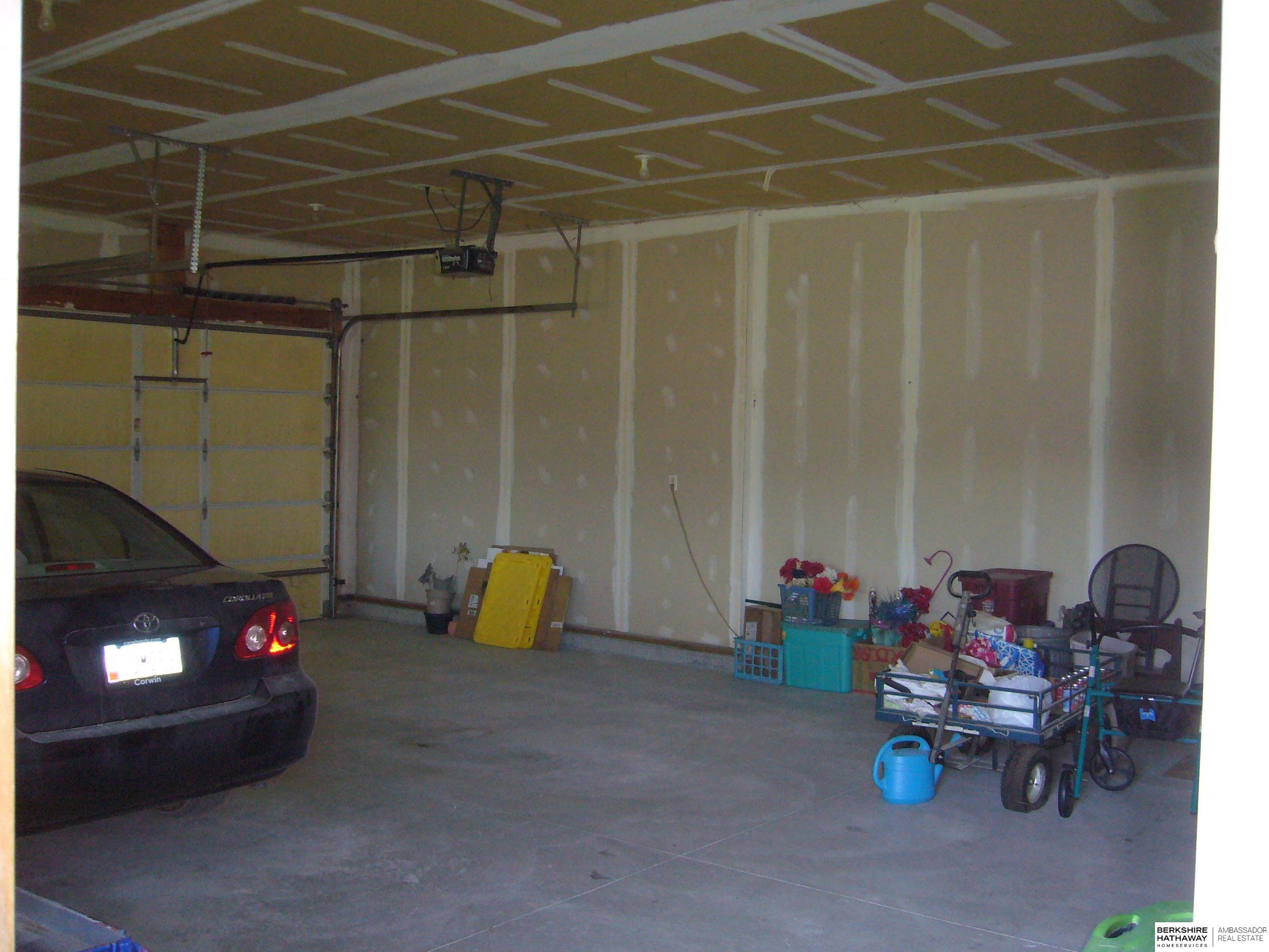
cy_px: 476
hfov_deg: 52.6
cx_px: 634
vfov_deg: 40.7
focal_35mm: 35
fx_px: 1283
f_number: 2.8
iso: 250
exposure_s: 1/60
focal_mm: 5.8
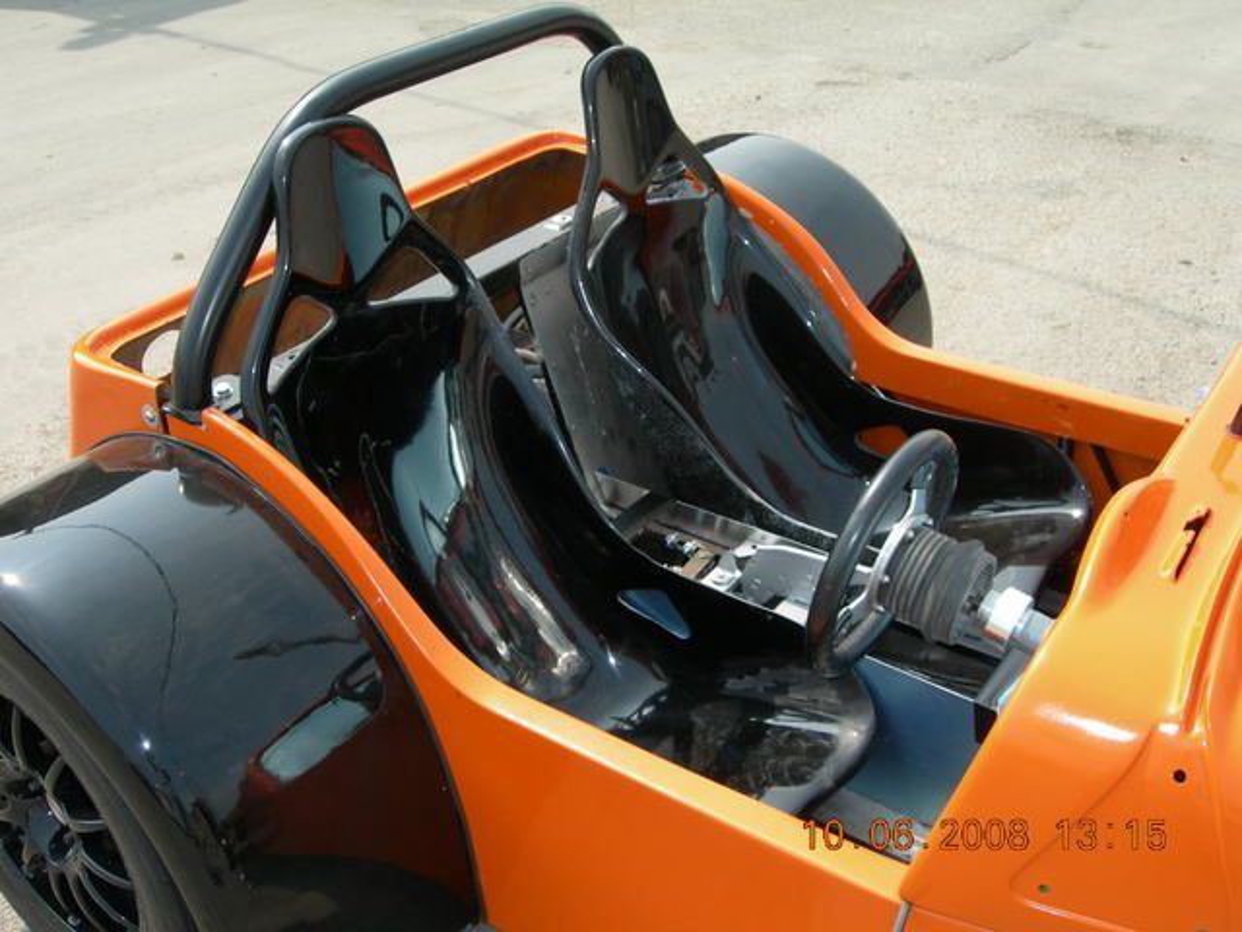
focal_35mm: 38
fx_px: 1363
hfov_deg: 49.0
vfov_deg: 37.7
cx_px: 621
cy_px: 466
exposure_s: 1/200
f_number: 4.8
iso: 50
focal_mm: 7.8
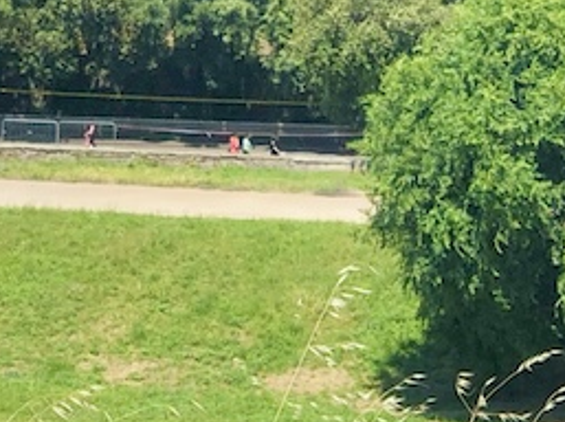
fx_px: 3635
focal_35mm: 223
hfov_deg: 8.9
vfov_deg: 6.6
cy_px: 129
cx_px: 420
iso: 16
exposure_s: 1/873
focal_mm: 6
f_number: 2.4
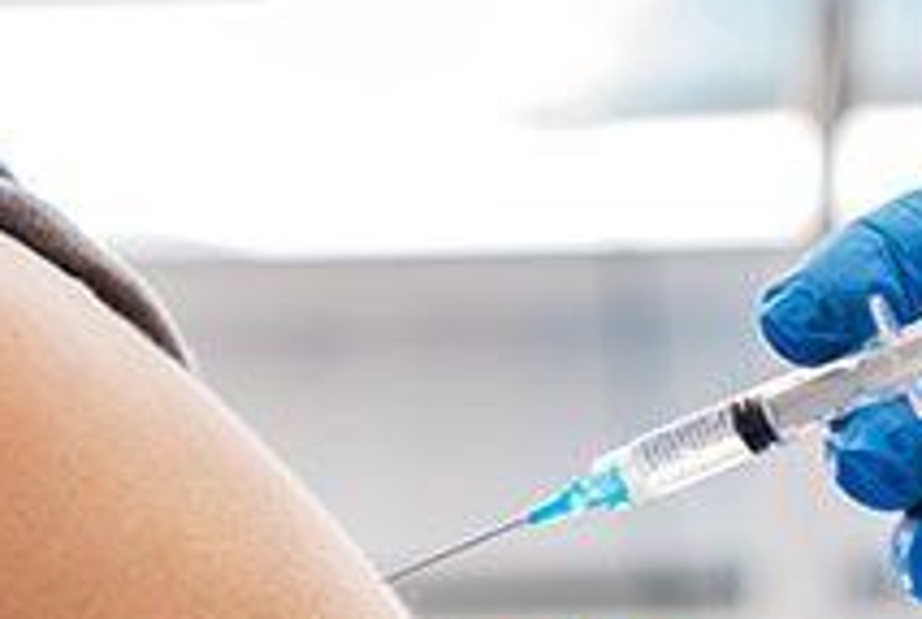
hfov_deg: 12.5
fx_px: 4209
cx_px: 333
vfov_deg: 8.3
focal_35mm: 164
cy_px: 719
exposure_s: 1/250
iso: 640
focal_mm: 70
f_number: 3.2
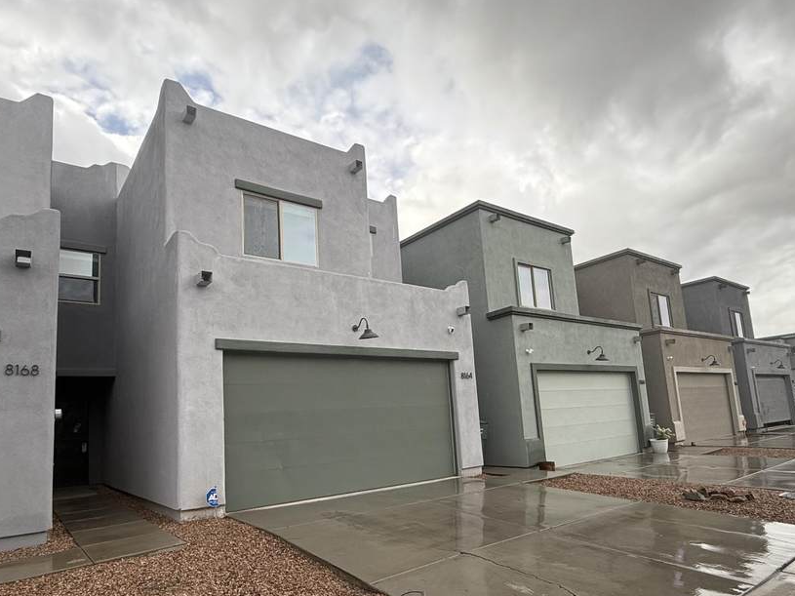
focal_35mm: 22
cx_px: 393
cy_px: 354
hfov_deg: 76.4
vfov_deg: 60.6
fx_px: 505
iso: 64
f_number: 2.2
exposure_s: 1/326
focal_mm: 2.22
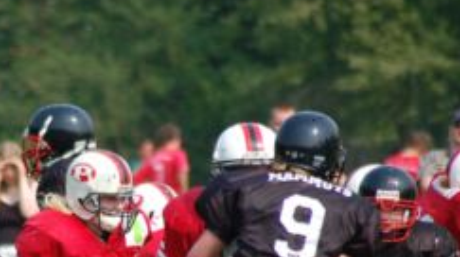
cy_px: 253
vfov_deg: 1.7
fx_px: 8564
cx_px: 44
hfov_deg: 3.1
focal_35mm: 703
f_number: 5.3
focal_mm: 240
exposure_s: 1/1000
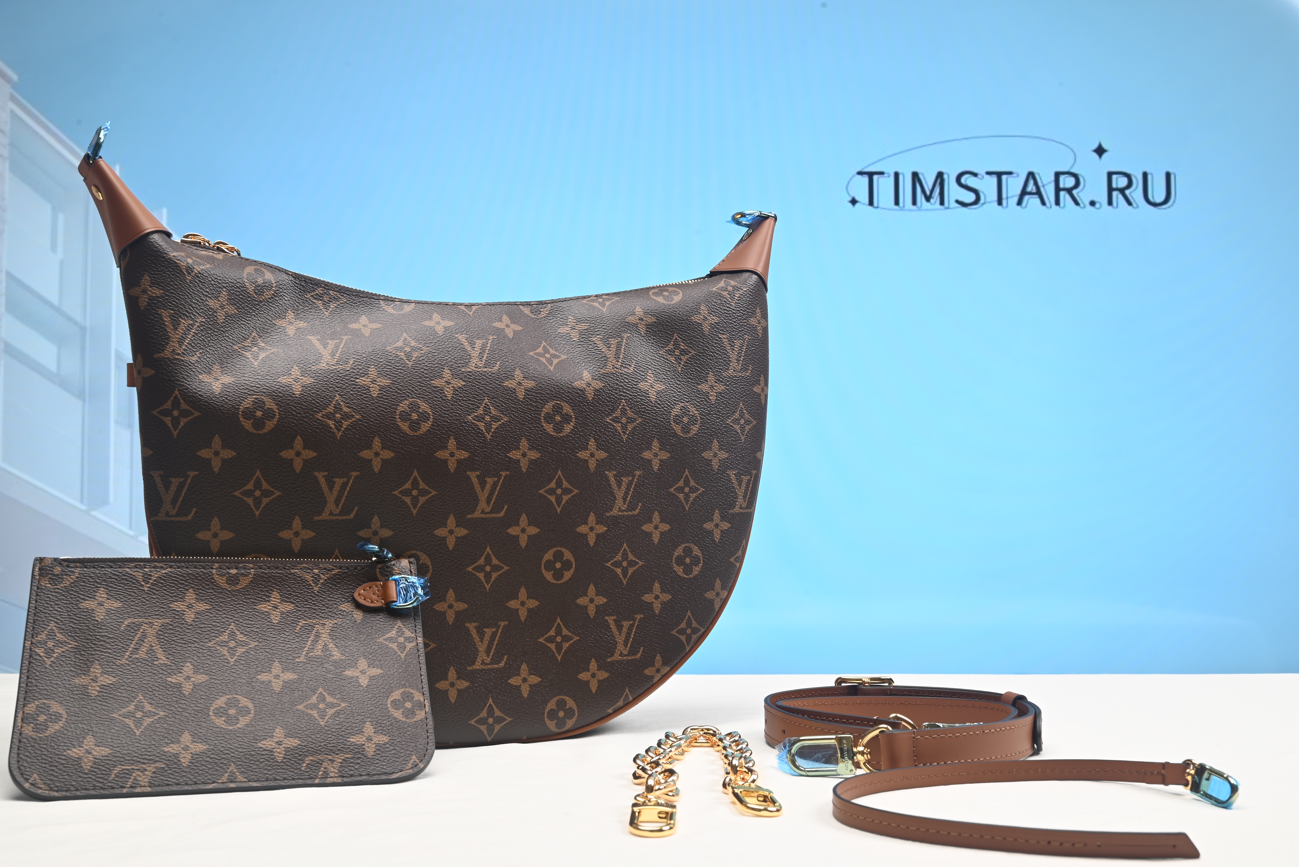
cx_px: 650
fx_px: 1372
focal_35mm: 38
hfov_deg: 50.7
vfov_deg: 35.1
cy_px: 434
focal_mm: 38
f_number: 16
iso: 100
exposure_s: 1/2
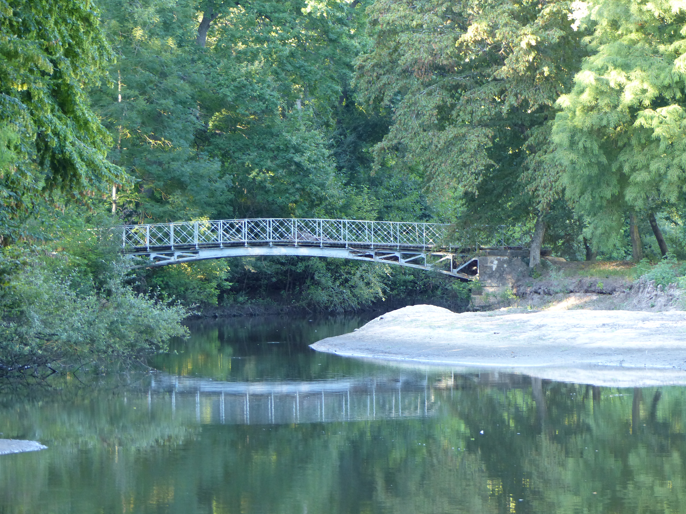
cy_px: 258
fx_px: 3191
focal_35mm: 161
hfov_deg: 12.3
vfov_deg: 9.2
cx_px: 343
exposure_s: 1/80
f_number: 2.8
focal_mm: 28.7
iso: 250
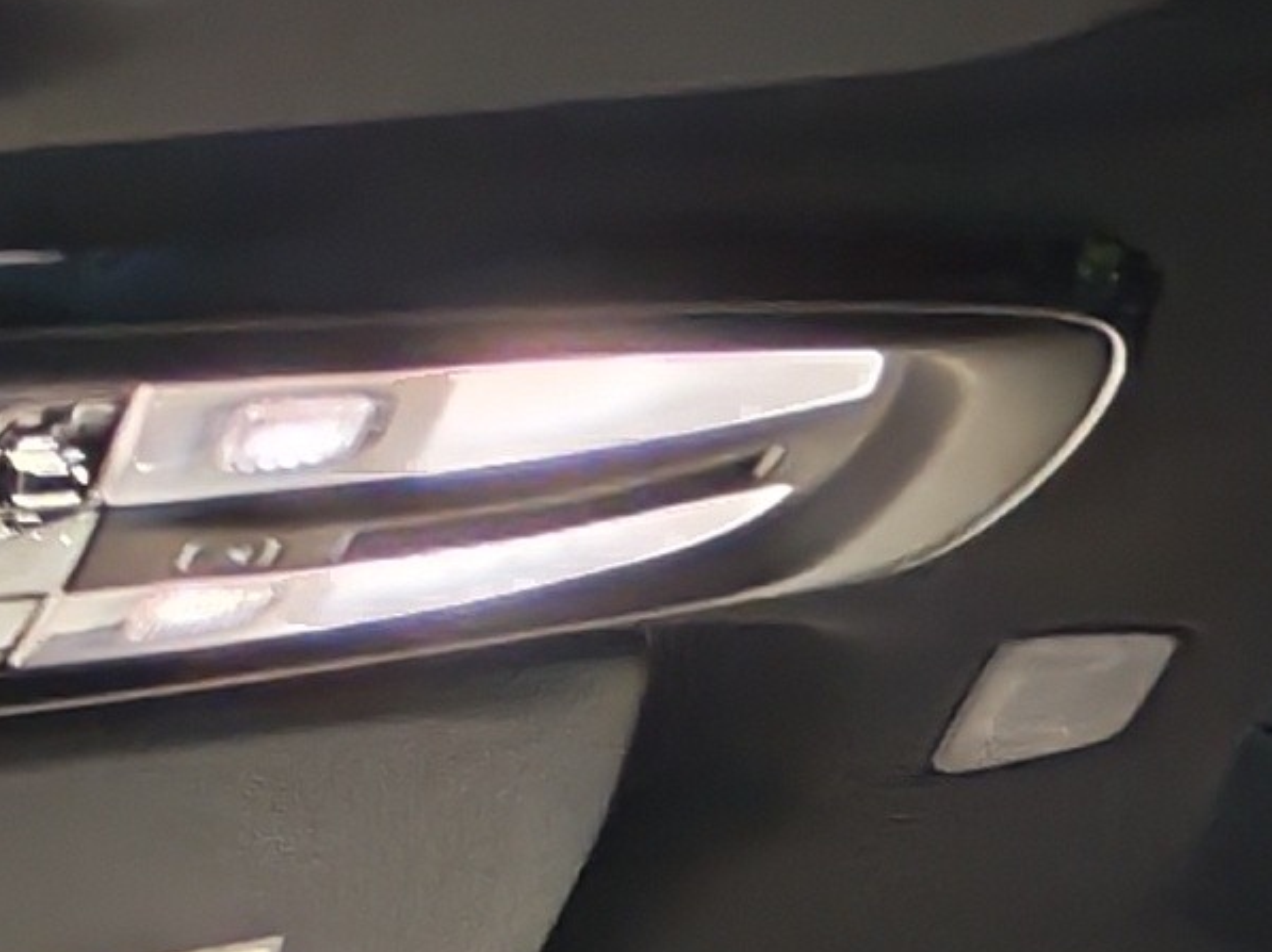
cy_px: 2611
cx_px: 3168
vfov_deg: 6.7
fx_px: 7565
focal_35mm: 206
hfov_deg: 8.7
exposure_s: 1/100
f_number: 1.9
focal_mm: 6.12
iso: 1000
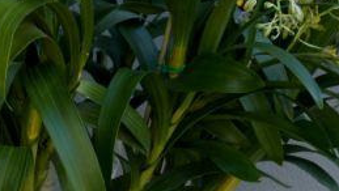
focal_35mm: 207
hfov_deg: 10.3
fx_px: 1862
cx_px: 26
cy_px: 20
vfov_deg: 5.9
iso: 500
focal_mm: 50
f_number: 16
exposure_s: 1/40
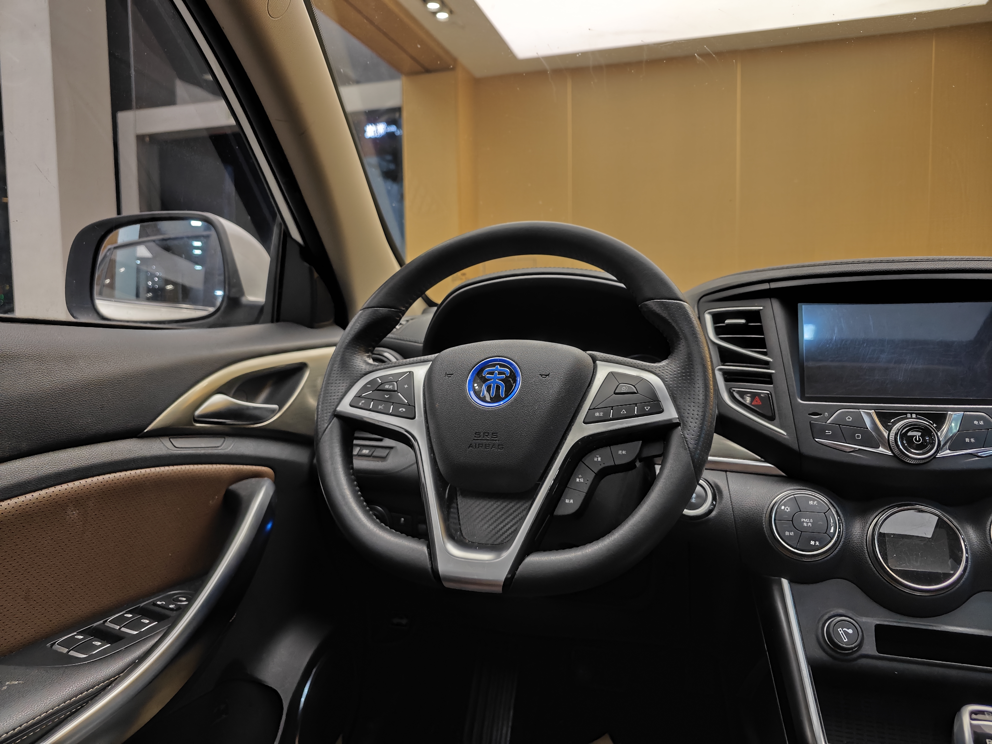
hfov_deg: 73.9
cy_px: 372
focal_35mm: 23
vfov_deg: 58.9
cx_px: 496
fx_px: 659
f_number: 1.9
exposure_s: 1/28.3
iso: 640
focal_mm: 8.7
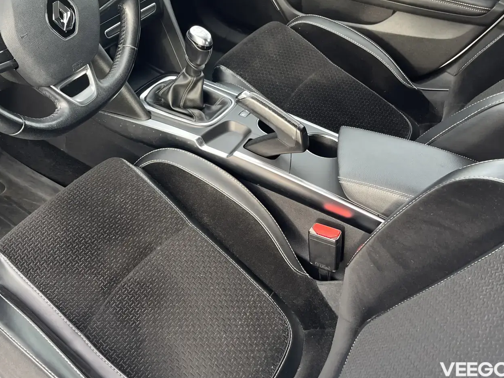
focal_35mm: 40
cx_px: 126
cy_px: 90
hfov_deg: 45.2
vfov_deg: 35.1
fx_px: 582
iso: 100
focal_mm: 5.1
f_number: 1.6
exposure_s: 1/121
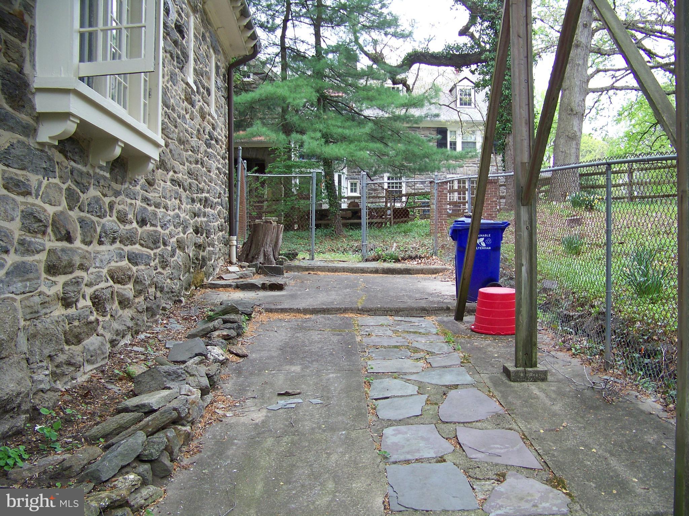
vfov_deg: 39.7
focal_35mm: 36
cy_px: 258
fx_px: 717
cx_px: 344
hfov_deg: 51.4
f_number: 2.8
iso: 64
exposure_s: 1/30
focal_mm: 5.85
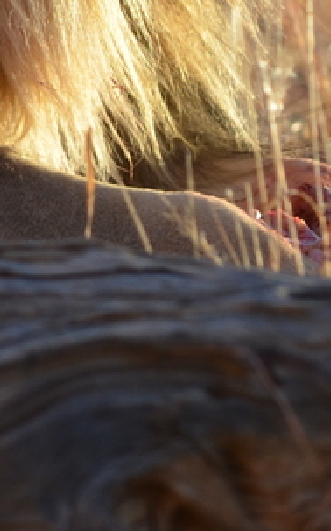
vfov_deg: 1.9
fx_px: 15841
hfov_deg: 1.2
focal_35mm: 1096
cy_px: -173
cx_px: -168
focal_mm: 170
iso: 320
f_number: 5.6
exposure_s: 1/500
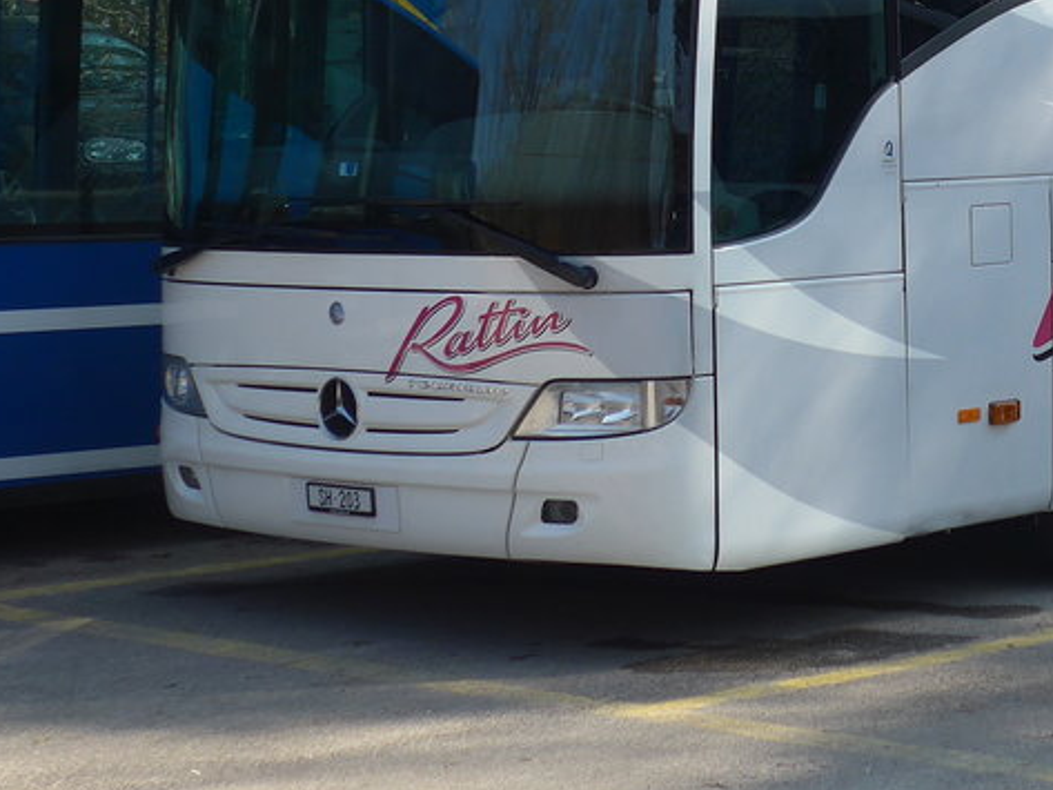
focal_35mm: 104
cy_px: 2
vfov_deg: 14.0
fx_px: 3164
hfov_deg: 18.5
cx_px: 1004
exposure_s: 1/640
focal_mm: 8.4
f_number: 2.8
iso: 80
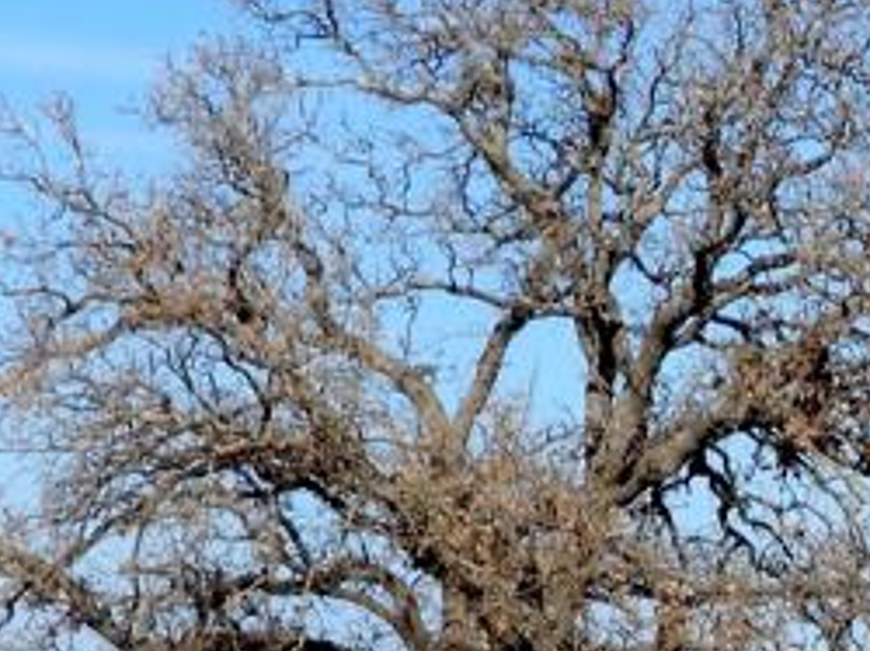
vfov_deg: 5.1
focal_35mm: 287
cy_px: 898
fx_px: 7206
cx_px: 1476
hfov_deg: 6.8
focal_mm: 12.6
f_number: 4
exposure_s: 1/1600
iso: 100
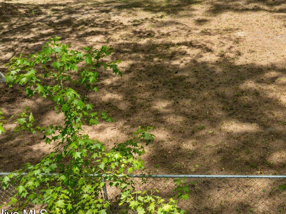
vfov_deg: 27.7
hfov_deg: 36.1
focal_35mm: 50
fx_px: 413
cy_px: 11
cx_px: 252
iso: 100
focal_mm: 12.29
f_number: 4
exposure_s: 1/400
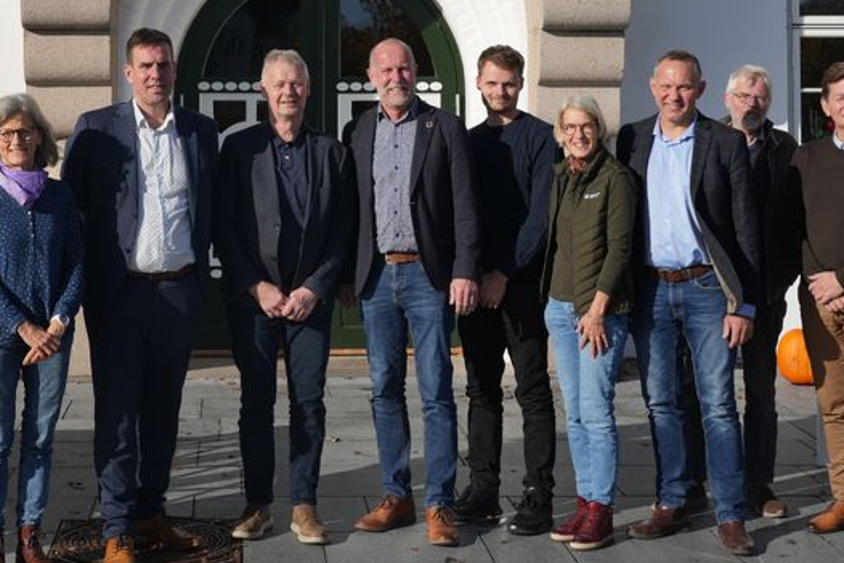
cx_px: 343
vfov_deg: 18.4
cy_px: 59
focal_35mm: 73
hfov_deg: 27.6
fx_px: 1712
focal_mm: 40
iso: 100
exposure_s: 1/500
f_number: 8
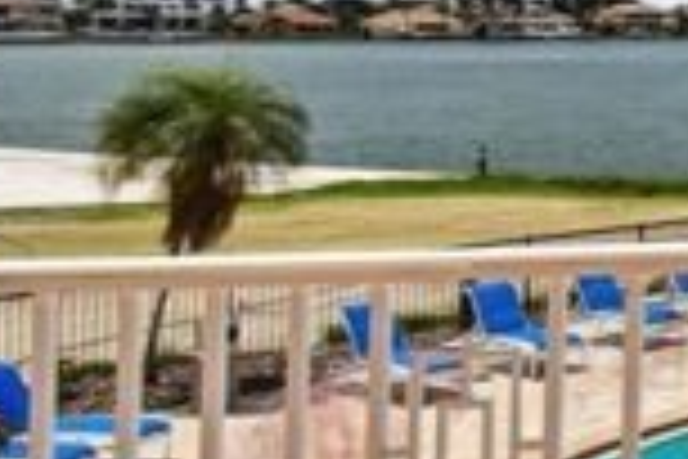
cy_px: -29
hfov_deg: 17.7
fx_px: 1319
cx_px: 1446
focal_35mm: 69
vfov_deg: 19.0
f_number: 7.1
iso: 100
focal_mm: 10
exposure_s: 1/2000
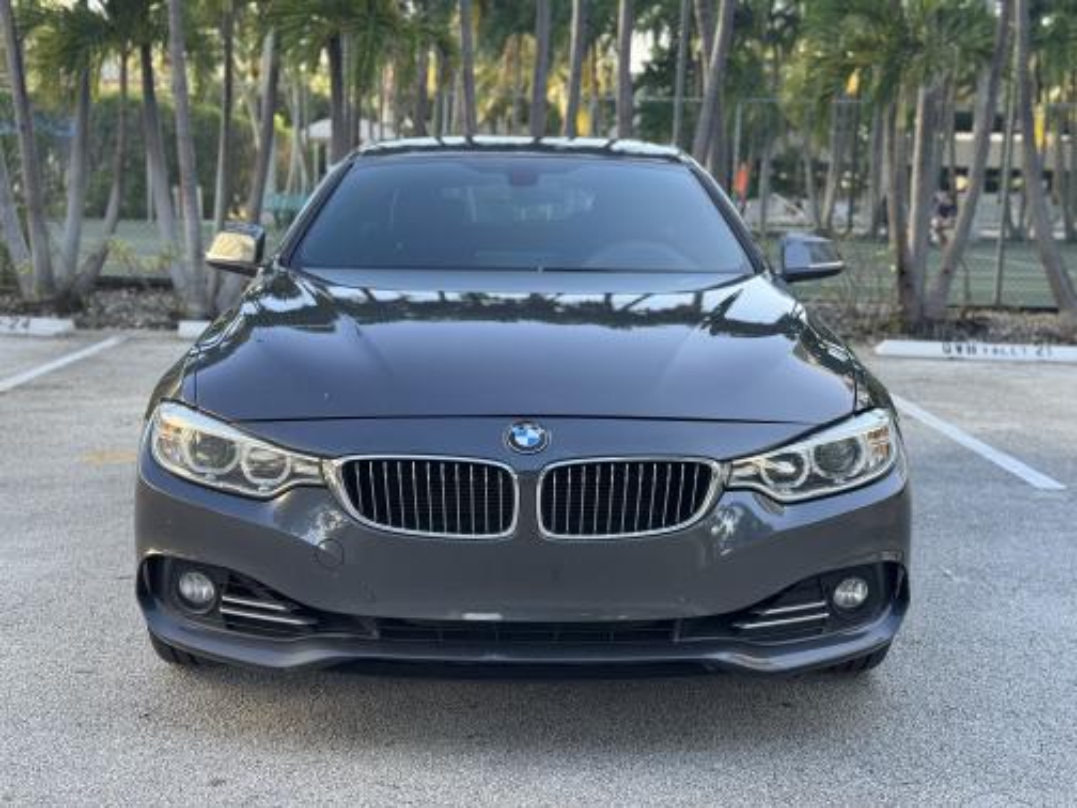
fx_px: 1493
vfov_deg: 30.3
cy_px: 404
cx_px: 538
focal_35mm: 48
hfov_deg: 39.7
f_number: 1.78
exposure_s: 1/254
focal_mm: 6.76
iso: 64
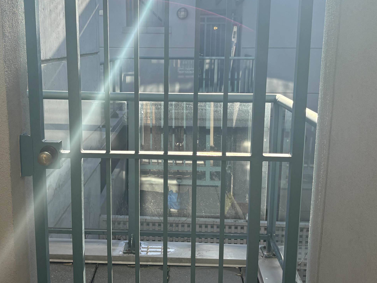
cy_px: 122
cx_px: 159
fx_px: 447
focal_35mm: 41
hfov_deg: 45.6
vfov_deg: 35.1
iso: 64
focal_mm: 5.96
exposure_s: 1/1626
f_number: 1.6
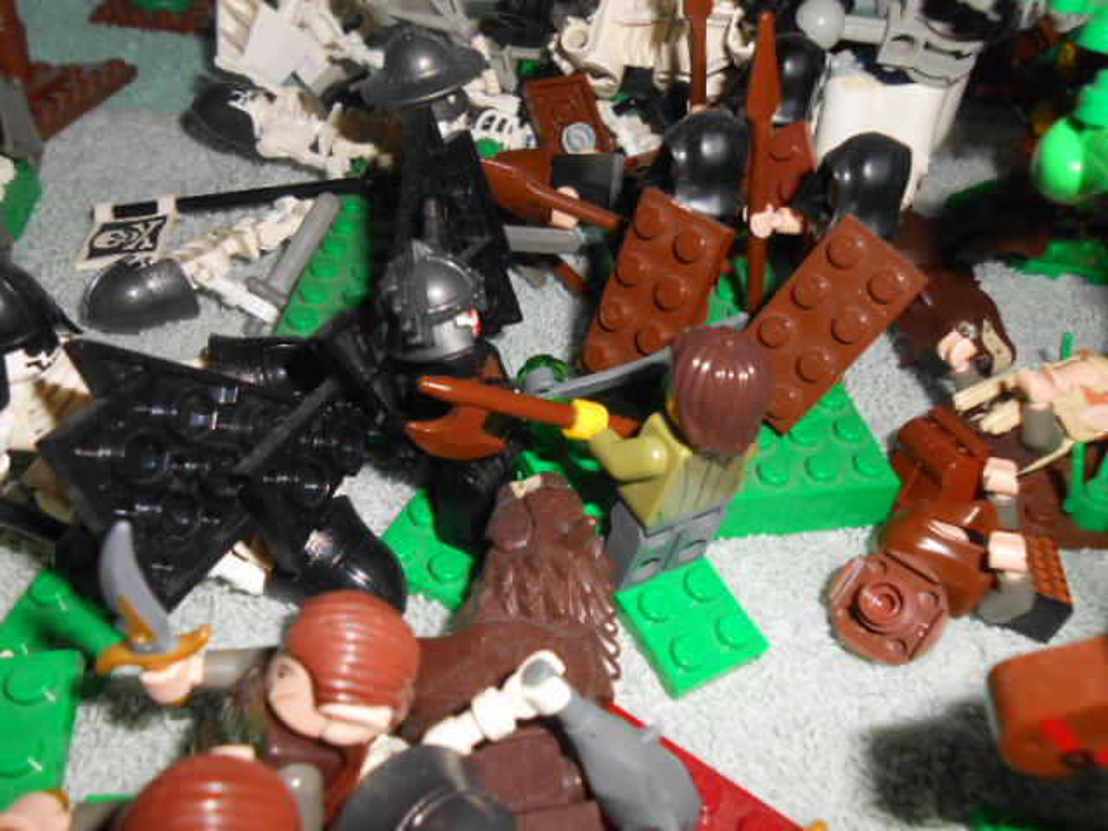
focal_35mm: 30
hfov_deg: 60.0
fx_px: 960
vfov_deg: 46.8
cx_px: 554
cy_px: 416
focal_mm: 5.3
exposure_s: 1/25
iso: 200
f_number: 11.9
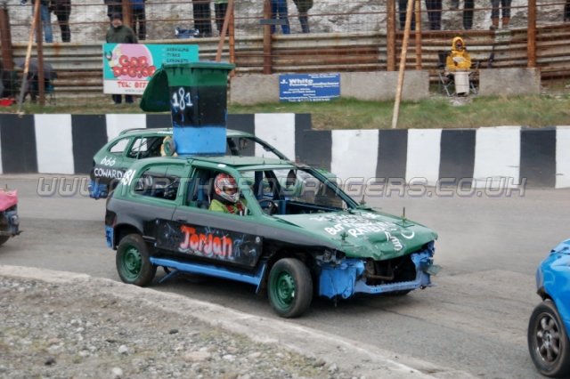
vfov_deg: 16.5
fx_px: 1306
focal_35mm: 82
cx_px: 285
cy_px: 190
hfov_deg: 24.6
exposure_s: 1/400
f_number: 5.3
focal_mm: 55
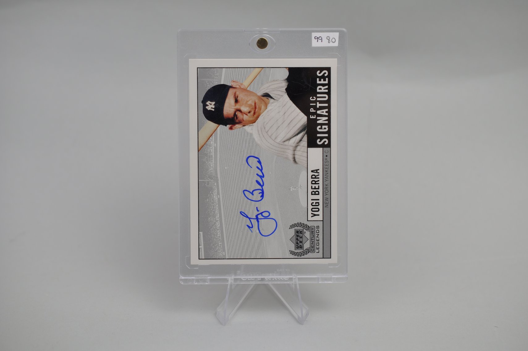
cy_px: 176
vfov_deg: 22.6
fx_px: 879
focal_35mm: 60
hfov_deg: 33.4
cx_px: 264
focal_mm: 40
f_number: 4.5
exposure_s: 1/80
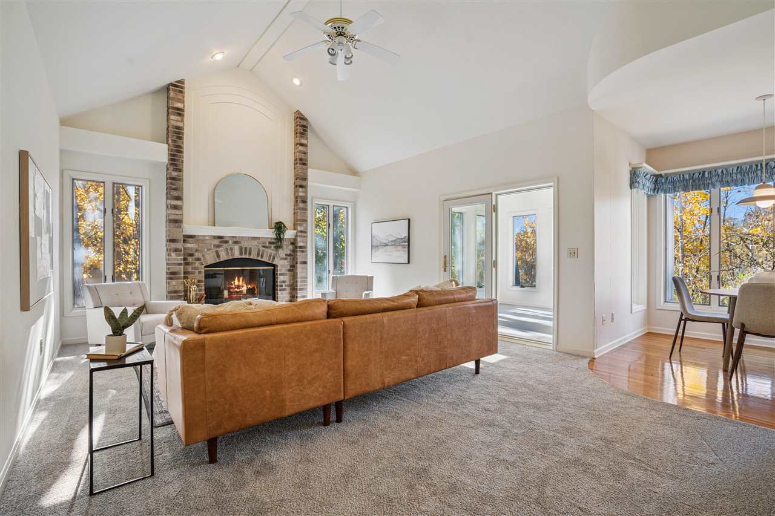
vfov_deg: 73.7
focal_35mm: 16
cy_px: 258
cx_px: 388
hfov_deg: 96.7
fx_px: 344
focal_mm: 16
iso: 400
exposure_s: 1/20
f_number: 9
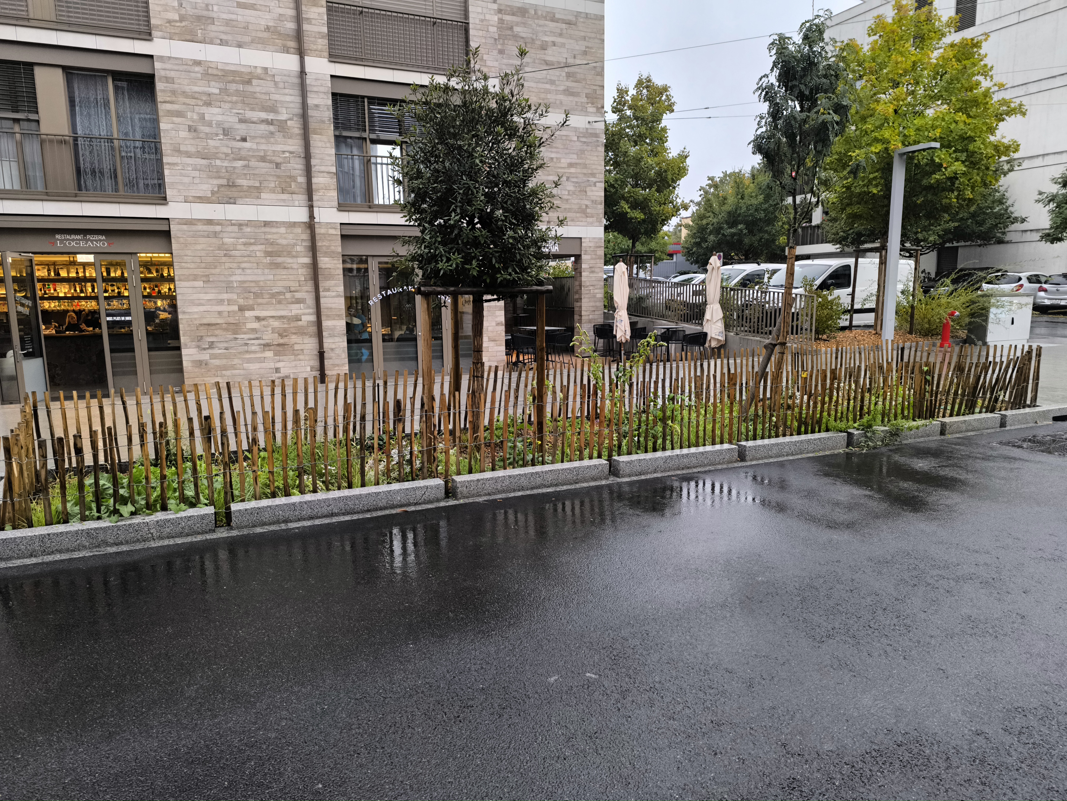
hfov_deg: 73.9
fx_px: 709
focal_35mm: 23
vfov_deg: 58.9
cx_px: 534
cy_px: 400
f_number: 1.65
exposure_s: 1/100
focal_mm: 6.14
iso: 640
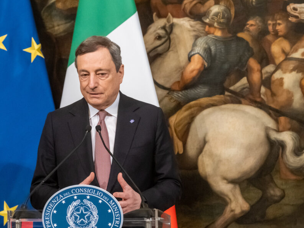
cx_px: 136
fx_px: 1361
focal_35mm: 155
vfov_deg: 9.6
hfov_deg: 12.7
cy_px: 115
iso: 4000
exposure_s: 1/320
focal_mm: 94.5
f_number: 4.5
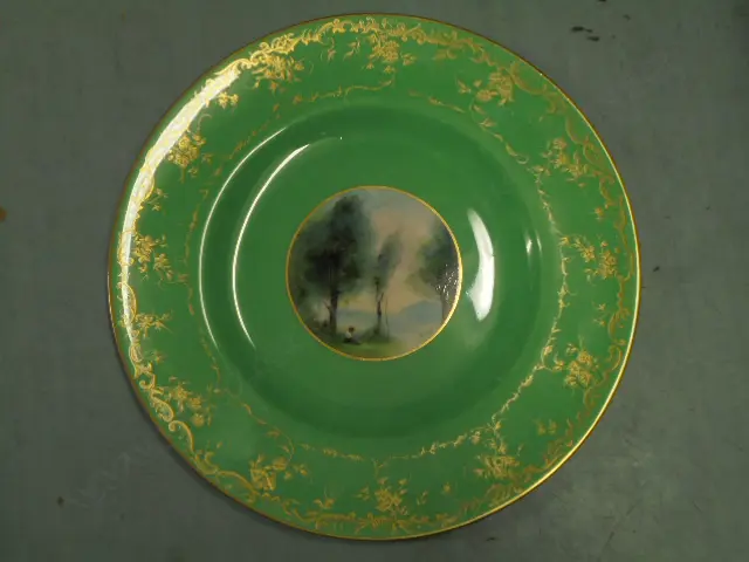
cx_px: 374
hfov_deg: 38.9
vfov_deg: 29.7
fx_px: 1060
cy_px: 281
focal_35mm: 49
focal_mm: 8.9
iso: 200
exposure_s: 1/30
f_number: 4.8
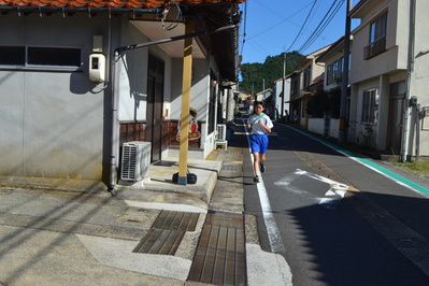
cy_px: 143
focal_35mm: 39
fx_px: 465
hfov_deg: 49.6
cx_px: 214
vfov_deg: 34.2
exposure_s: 1/250
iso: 100
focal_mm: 26
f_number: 8
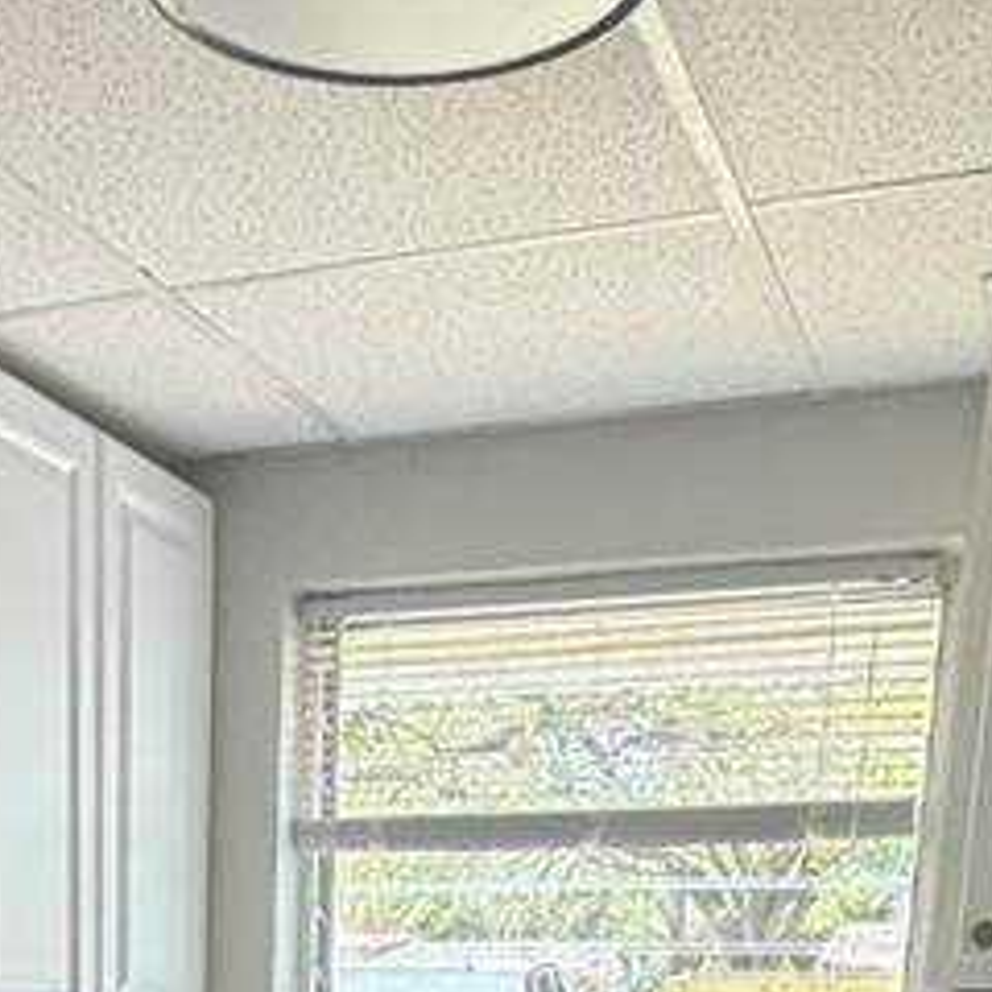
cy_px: 1600
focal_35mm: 62
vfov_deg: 21.7
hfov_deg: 27.3
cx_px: 240
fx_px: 2010
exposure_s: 1/121
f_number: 2.2
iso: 125
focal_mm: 2.22
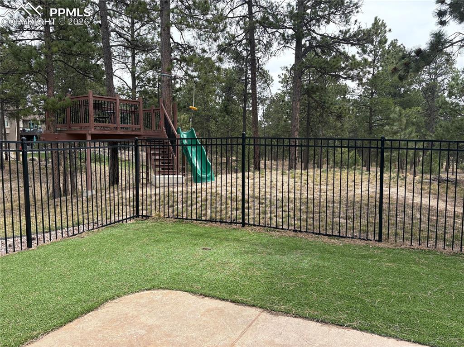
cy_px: 174
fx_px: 348
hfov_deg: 67.3
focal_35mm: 26
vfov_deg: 53.0
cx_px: 232
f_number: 1.6
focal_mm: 5.96
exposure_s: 1/1751
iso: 64
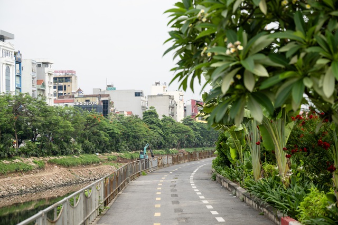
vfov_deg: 16.3
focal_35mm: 84
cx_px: 169
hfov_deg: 24.2
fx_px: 789
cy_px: 112
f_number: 4
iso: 250
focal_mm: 84
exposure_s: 1/640
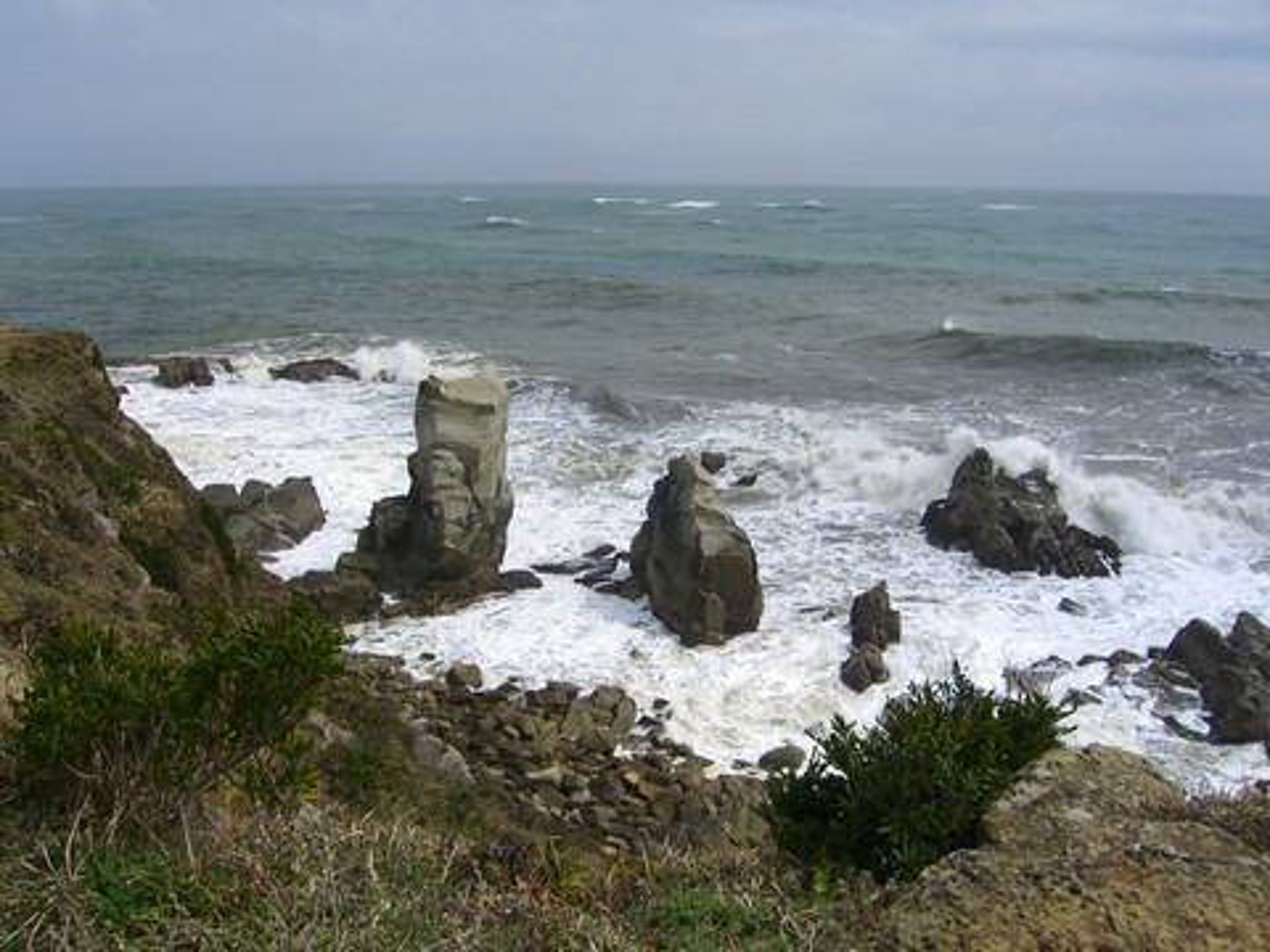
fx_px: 1394
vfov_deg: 37.7
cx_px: 635
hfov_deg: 49.0
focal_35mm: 38
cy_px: 476
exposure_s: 1/320
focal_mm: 7.9
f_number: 8
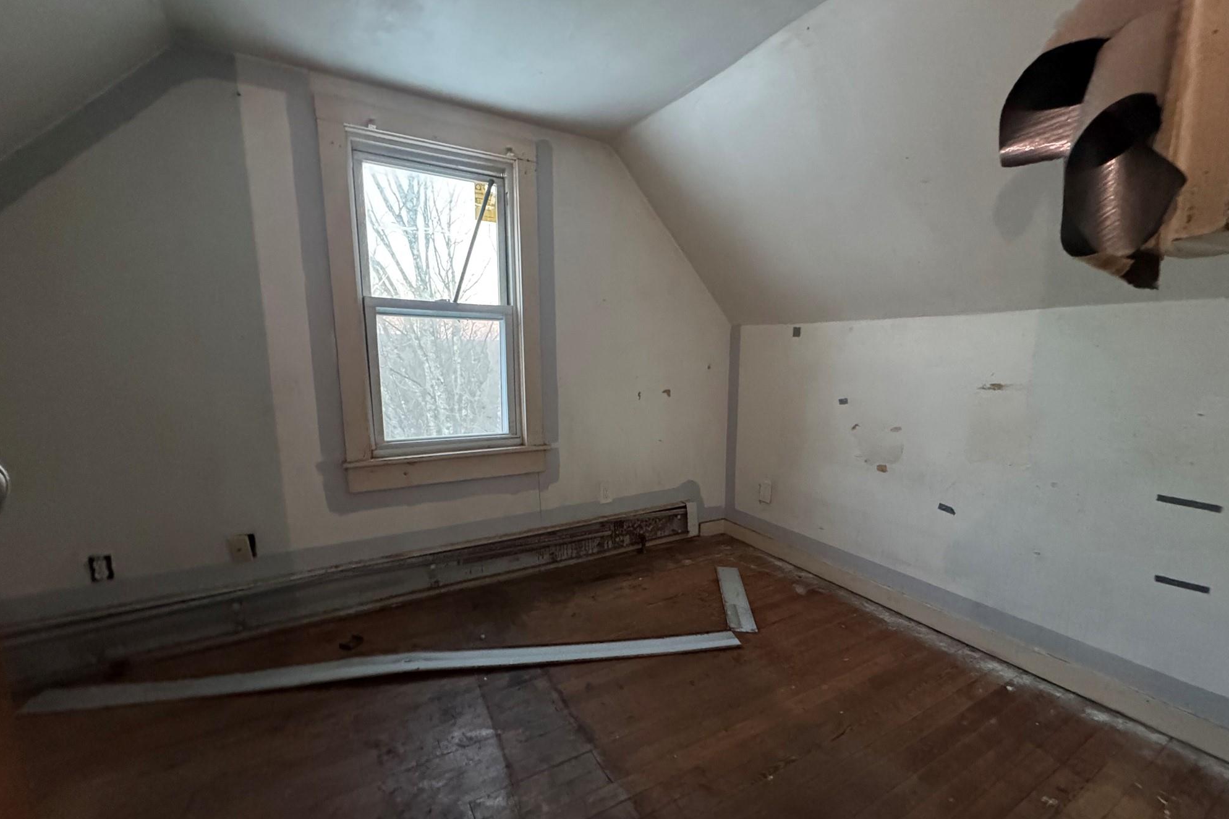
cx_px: 610
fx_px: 512
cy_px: 444
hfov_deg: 100.4
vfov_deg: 77.2
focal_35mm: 15
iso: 1250
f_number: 2.2
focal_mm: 2.22
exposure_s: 1/42
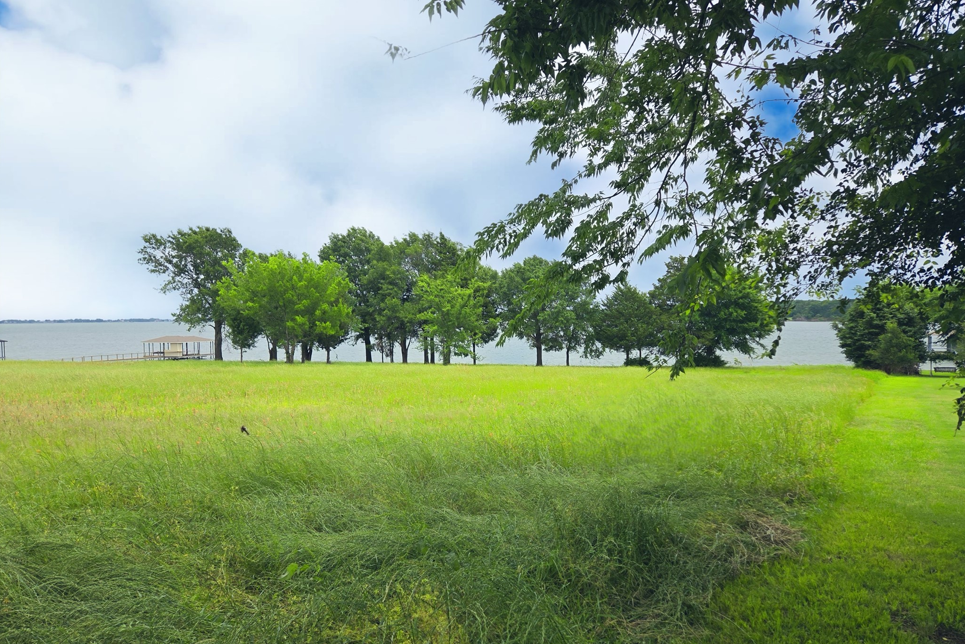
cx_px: 483
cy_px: 355
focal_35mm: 24
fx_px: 643
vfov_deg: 53.0
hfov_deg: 73.7
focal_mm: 5.4
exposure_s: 1/4365
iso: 80
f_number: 1.8
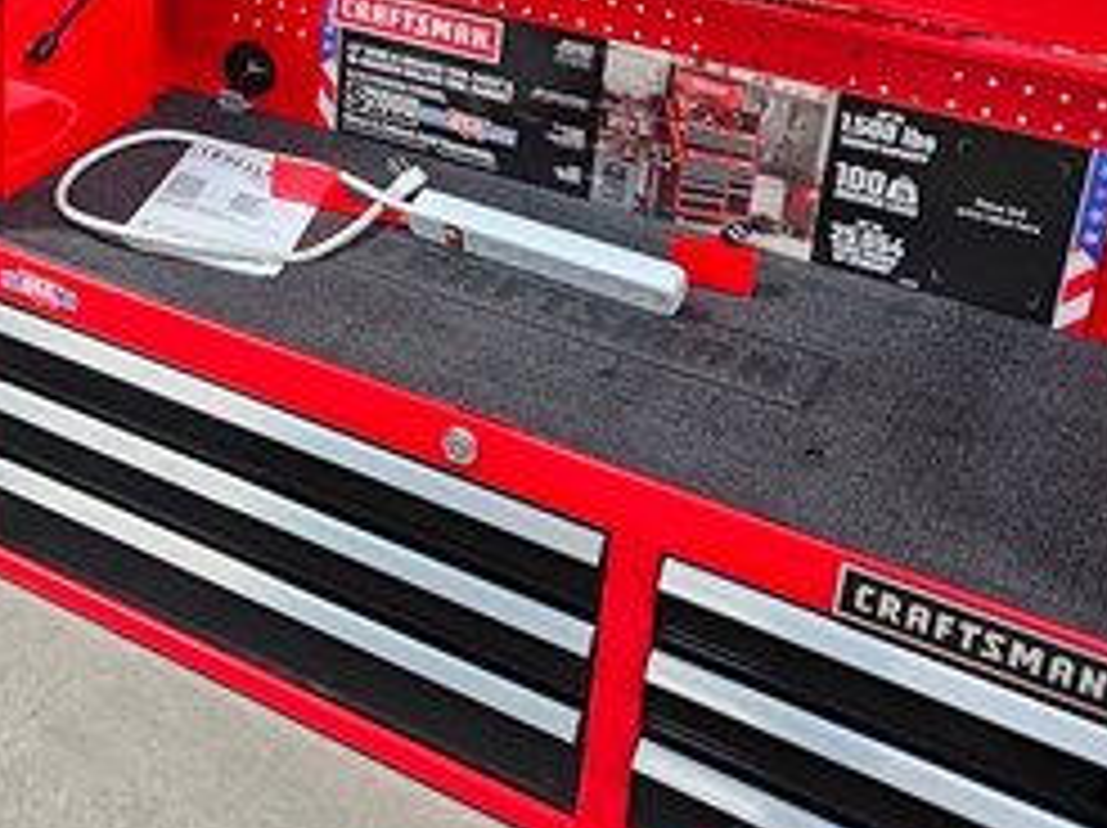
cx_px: 29
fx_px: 1885
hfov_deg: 30.6
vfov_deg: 24.1
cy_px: 88
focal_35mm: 59
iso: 1000
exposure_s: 1/120
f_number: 1.8
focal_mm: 5.4
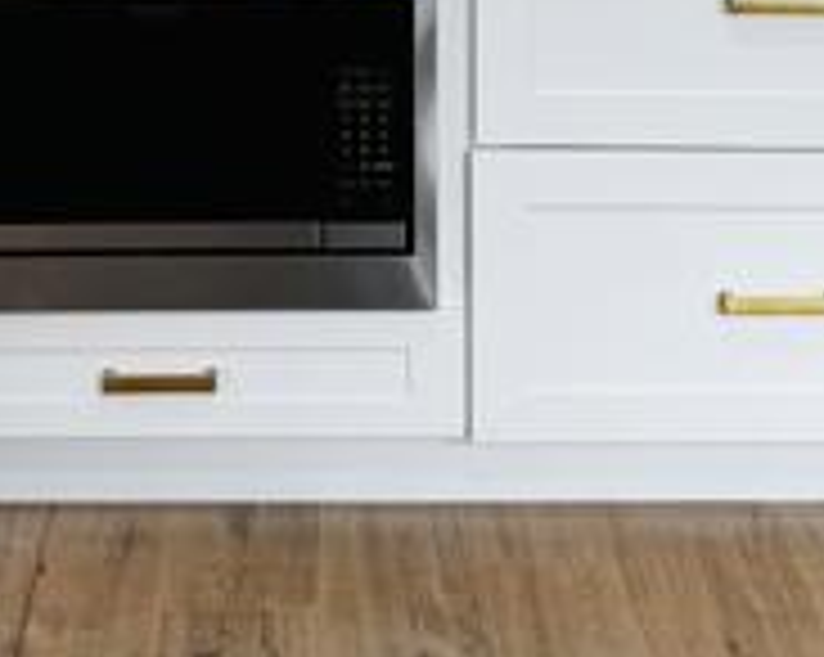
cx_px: 284
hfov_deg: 23.2
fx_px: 1998
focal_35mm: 82
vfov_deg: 16.5
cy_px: -414
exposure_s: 1/120
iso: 80
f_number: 1.78
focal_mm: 6.76
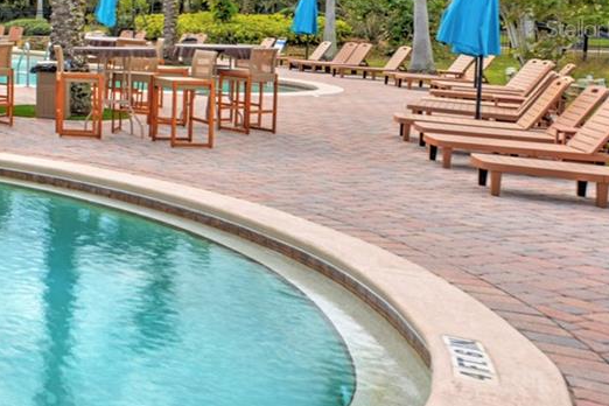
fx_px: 829
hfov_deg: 28.2
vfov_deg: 26.5
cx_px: -284
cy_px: 29
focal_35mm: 49
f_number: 8
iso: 100
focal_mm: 16
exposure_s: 1/500
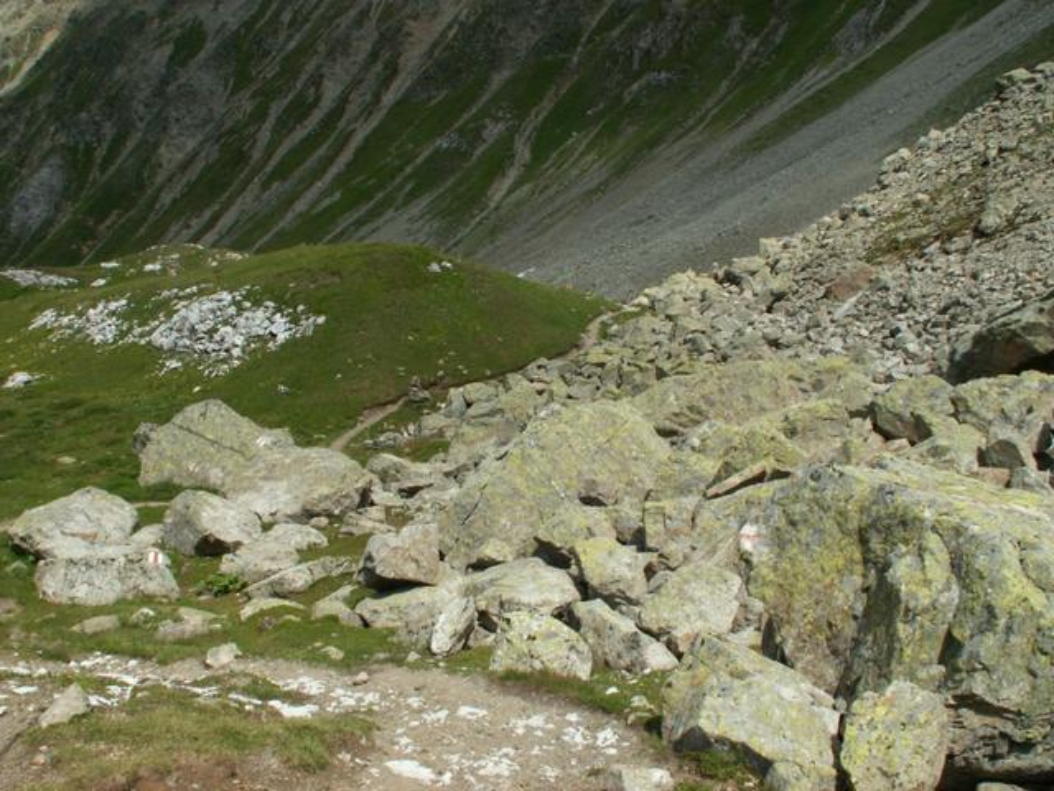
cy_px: 396
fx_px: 1066
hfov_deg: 52.6
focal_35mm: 35
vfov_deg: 40.7
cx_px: 527
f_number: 8
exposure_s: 1/200
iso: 50
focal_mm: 5.86
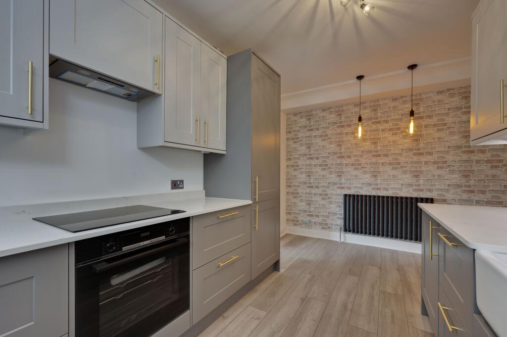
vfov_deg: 77.2
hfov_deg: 100.4
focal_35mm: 15
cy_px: 168
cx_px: 254
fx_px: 211
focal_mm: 15
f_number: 9
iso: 200
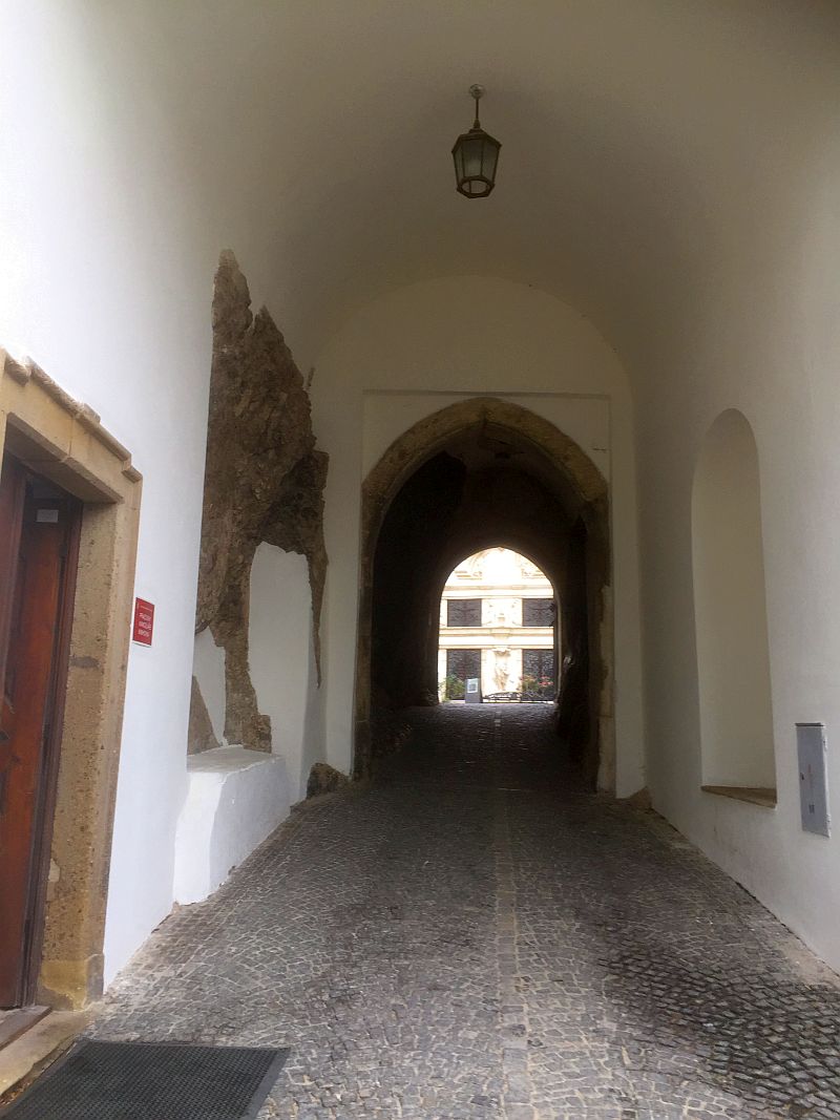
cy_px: 560
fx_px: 938
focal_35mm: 29
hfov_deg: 48.2
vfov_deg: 61.7
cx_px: 420
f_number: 2.2
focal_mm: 4.15
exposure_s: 1/50
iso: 32
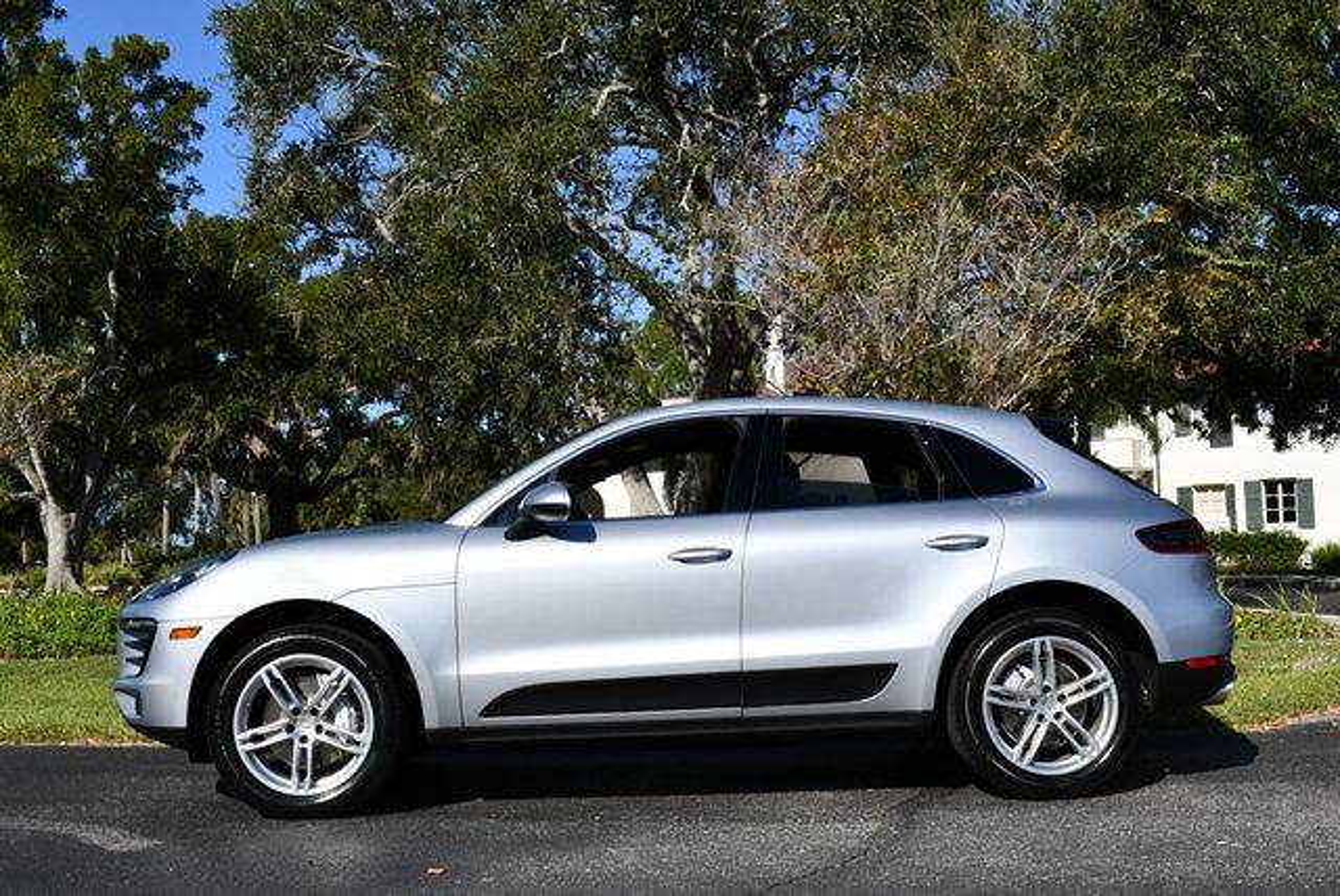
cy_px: 448
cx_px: 670
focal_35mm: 42
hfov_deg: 46.4
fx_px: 1565
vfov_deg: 32.0
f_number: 9
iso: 100
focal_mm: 21
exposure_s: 1/320
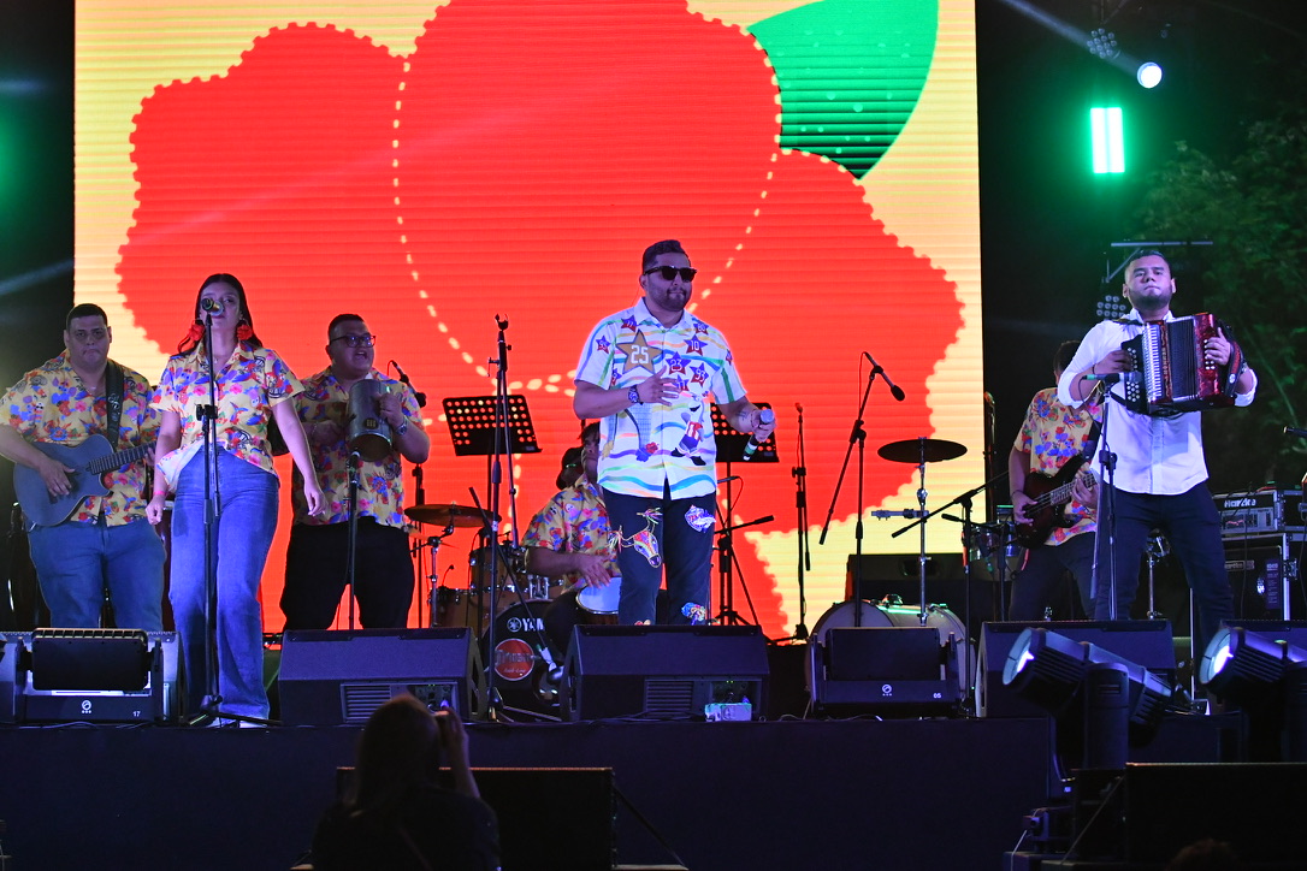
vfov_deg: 11.7
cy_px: 436
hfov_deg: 17.5
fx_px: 4247
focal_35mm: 117
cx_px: 654
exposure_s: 1/1600
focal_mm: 78
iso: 2500
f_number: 2.8
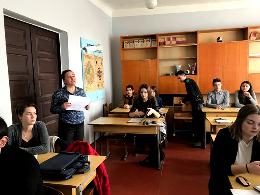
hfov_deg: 63.4
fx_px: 210
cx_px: 130
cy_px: 98
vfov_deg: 49.7
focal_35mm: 28
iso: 40
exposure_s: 1/20
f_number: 1.8
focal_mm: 3.99
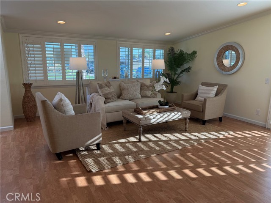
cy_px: 102
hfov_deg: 71.6
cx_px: 136
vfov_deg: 56.8
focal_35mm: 24
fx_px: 188
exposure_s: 1/341
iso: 100
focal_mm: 6.76
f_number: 1.78
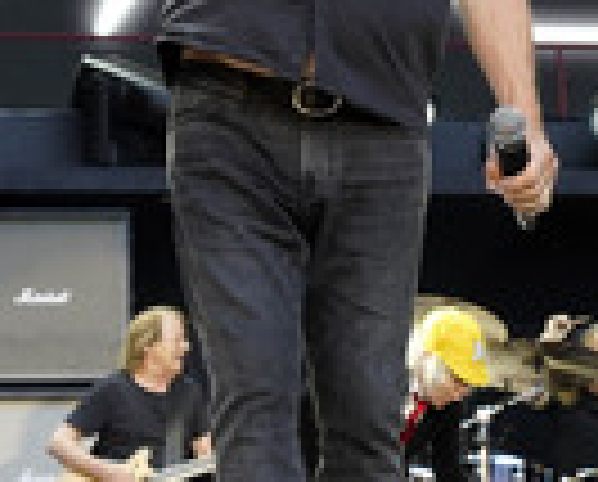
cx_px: 250
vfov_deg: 10.2
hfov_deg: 12.9
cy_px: -122
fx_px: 2643
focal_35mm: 149
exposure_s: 1/400
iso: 1600
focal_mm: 47
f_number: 5
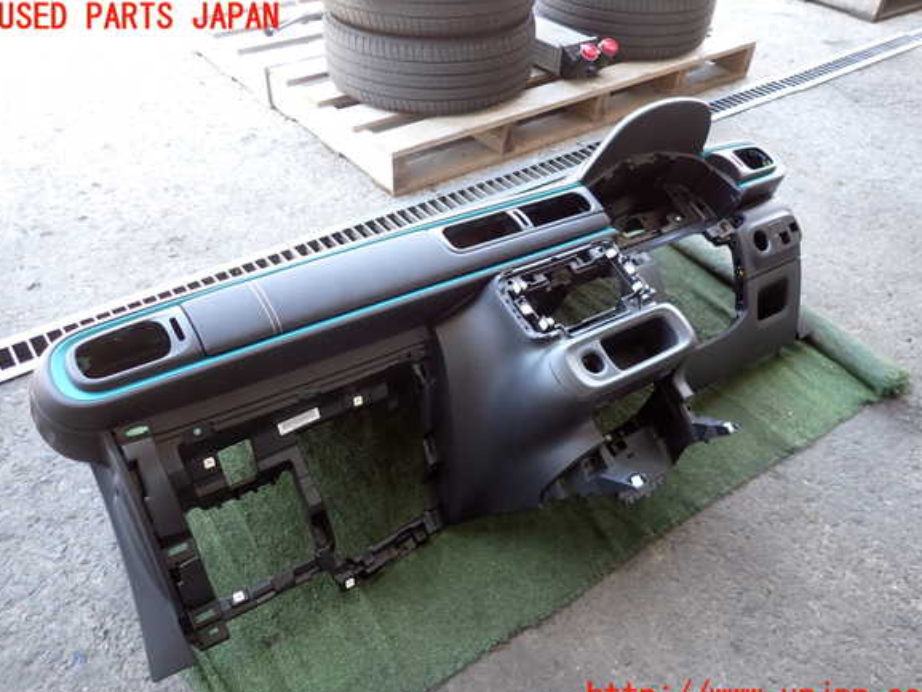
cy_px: 358
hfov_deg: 67.3
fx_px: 693
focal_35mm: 26
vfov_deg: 53.1
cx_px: 468
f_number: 2
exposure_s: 1/60
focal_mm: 4.5
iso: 125
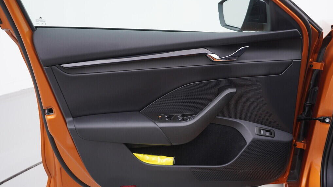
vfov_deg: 31.2
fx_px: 336
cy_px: 97
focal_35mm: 38
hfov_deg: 52.8
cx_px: 167
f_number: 3.2
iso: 125
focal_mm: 24
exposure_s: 1/50
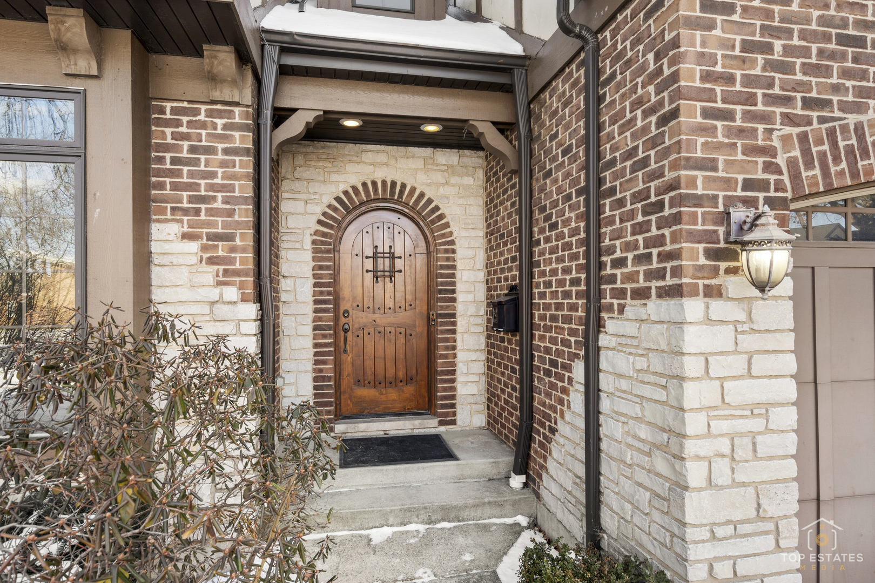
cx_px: 438
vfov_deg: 61.9
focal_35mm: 20
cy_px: 292
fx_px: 486
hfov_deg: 84.0
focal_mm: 20
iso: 400
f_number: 10
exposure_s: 1/25
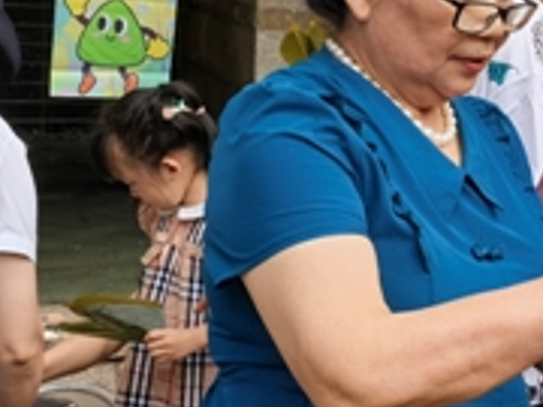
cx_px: 612
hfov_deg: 22.4
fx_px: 1286
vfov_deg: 17.9
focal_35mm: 82
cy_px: 90
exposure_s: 1/172
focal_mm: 6.98
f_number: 4
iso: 50
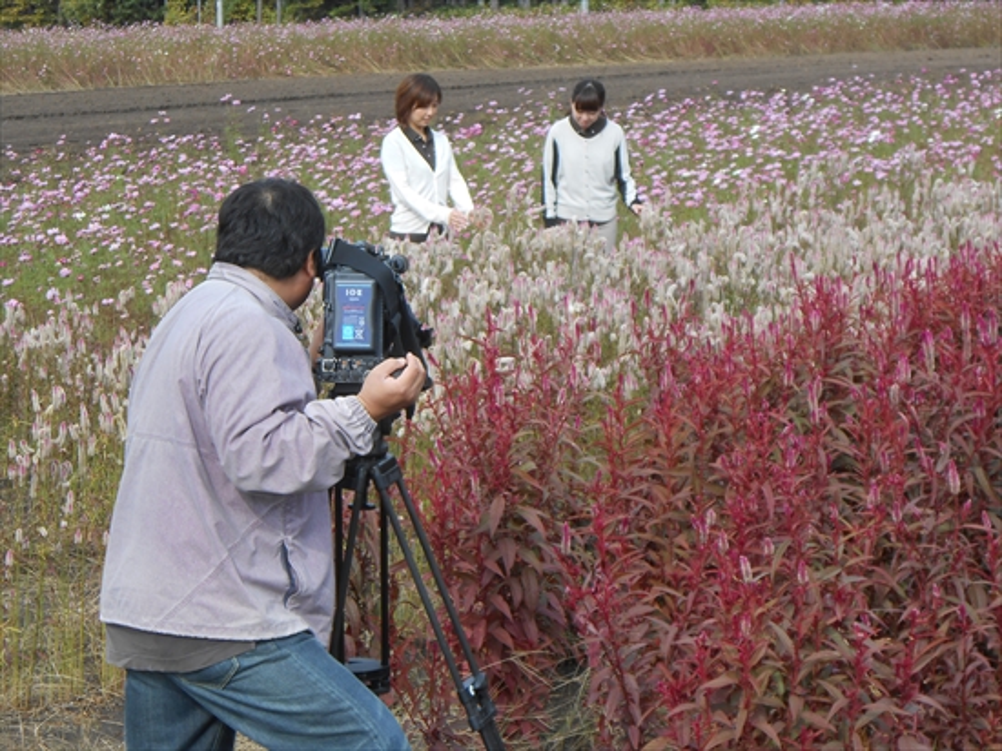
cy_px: 376
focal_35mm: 105
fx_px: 3038
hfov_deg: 18.7
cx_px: 501
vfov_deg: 14.1
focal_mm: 18.7
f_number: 5
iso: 80
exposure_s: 1/160
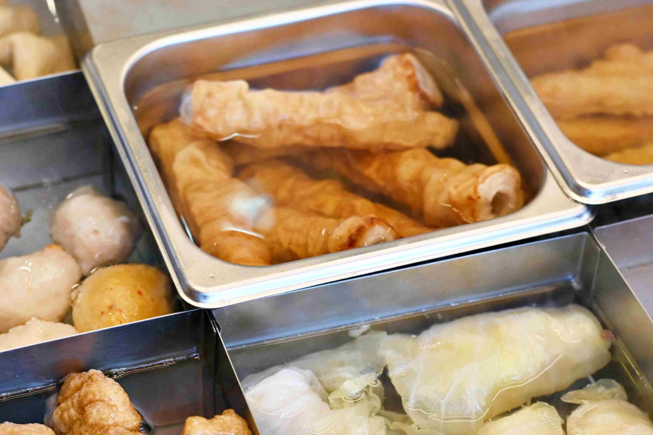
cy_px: 322
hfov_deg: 18.1
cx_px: 228
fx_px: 2050
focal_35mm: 113
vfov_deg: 12.1
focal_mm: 50
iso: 360
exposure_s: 1/160
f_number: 3.2
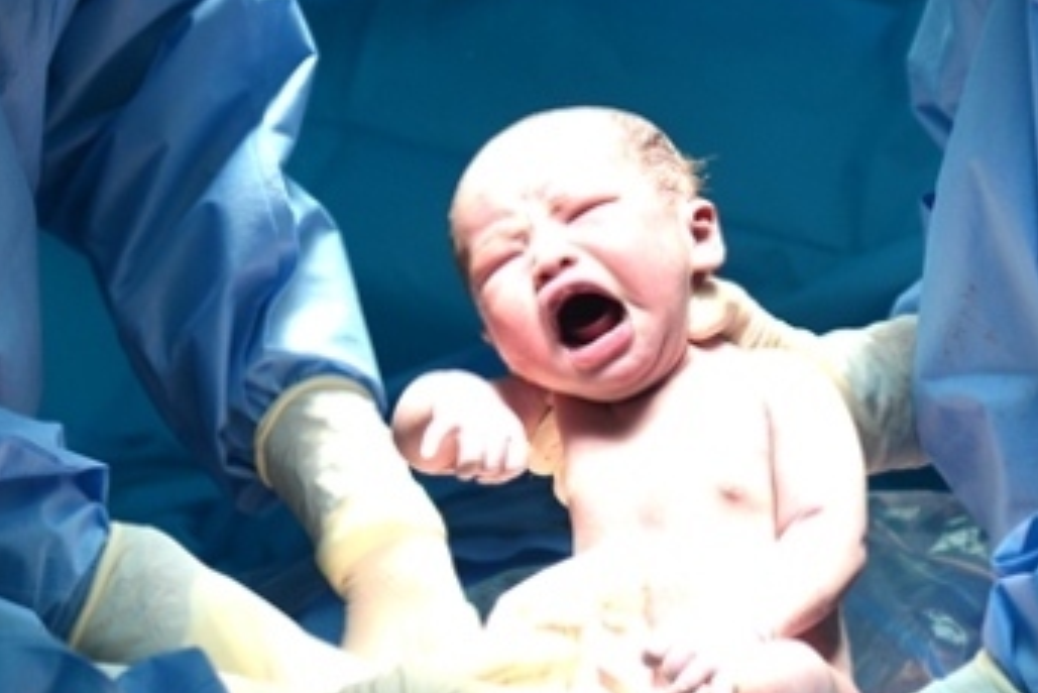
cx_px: 415
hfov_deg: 9.8
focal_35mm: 209
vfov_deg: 6.5
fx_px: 6028
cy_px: -65
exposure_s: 1/320
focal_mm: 70
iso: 200
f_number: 3.5
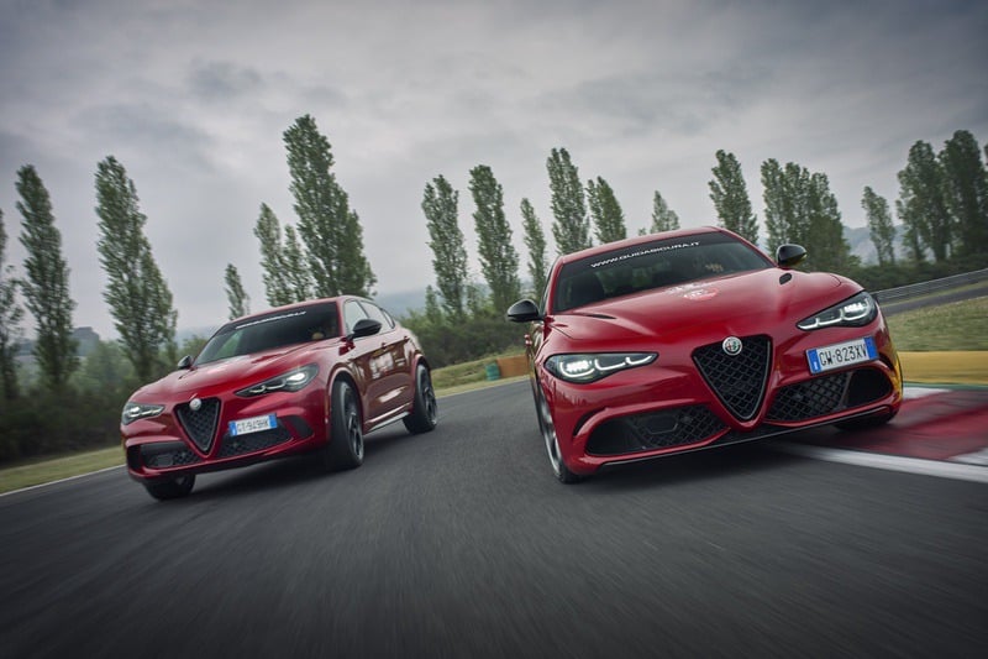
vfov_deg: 40.0
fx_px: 905
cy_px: 330
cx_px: 494
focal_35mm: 33
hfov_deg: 57.2
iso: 200
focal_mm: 33
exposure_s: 1/50
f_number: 5.6
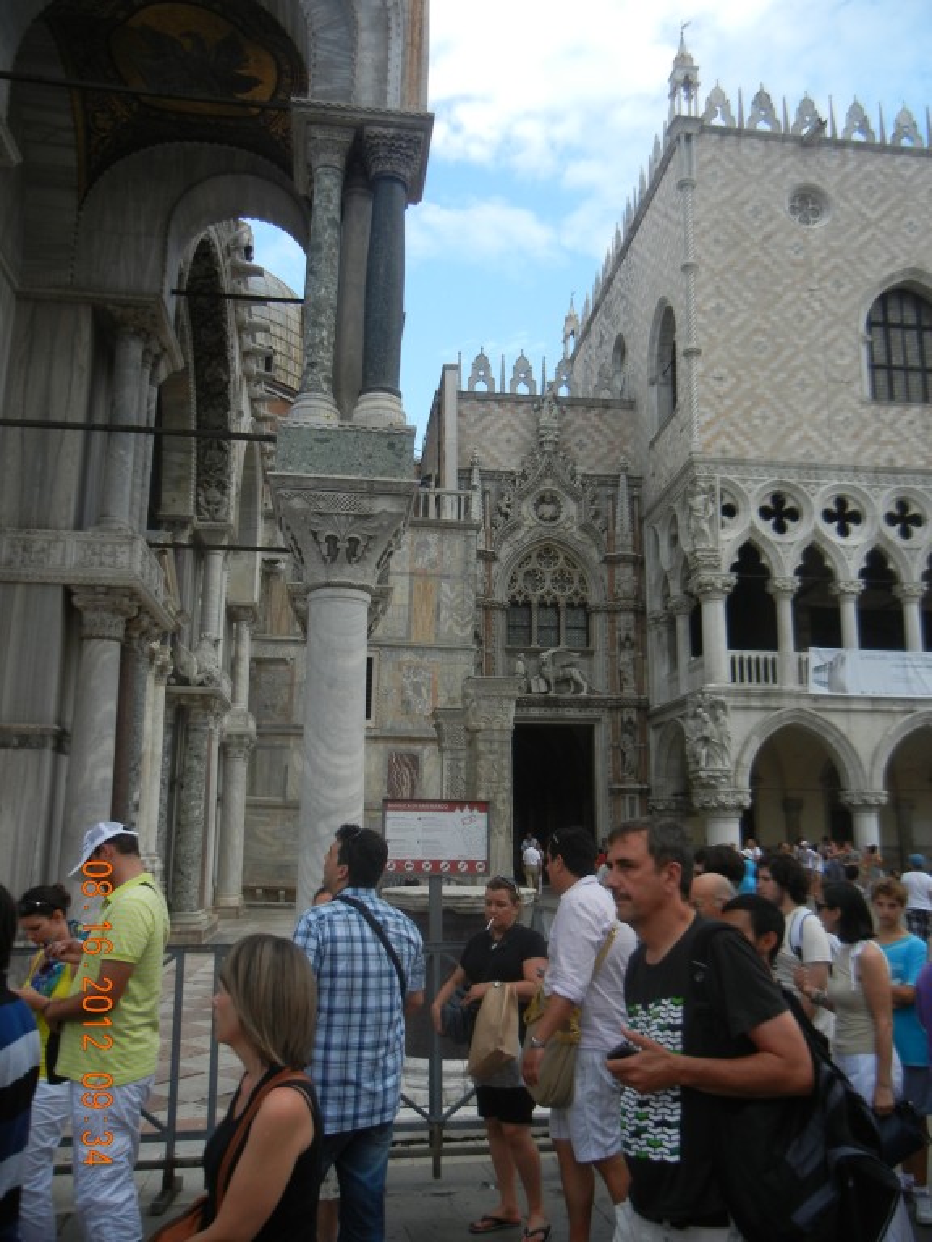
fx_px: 1077
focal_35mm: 30
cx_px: 466
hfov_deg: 46.8
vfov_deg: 60.0
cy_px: 621
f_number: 3.5
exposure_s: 1/390
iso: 160
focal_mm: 5.4
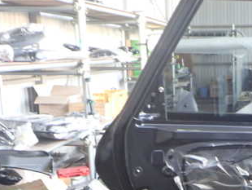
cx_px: 239
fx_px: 423
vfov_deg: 25.0
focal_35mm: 58
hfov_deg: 31.3
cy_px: 141
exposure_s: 1/30
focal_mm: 5.4
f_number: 2.3
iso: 400
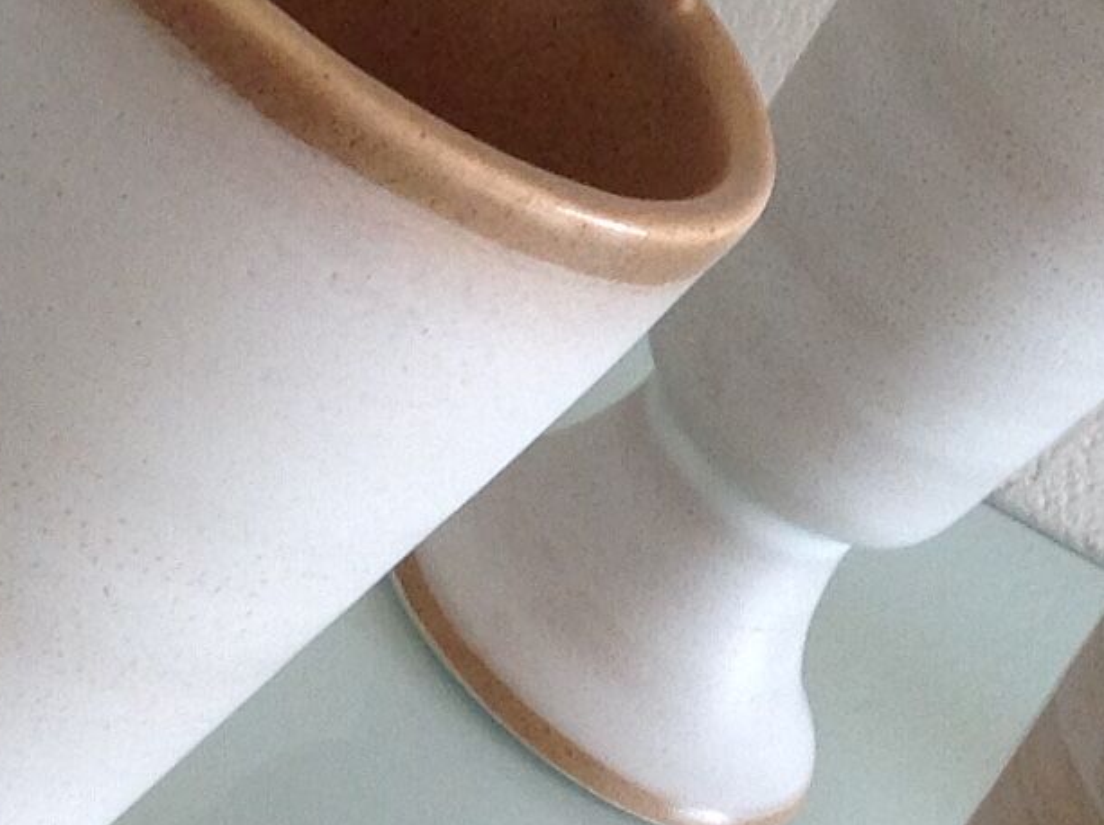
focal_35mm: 148
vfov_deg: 10.0
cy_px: 528
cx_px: 895
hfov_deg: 13.3
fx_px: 4714
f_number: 2.4
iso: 100
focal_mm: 4.28
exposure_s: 1/120
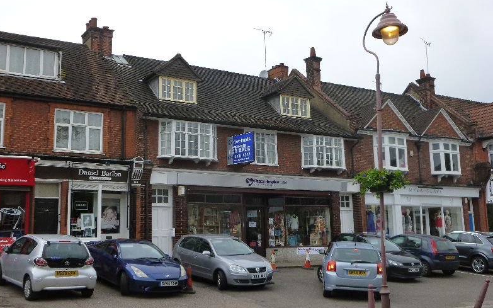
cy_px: 154
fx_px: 524
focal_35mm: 39
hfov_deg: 50.4
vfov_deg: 32.8
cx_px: 247
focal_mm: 6.5
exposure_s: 1/500
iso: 160
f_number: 3.6
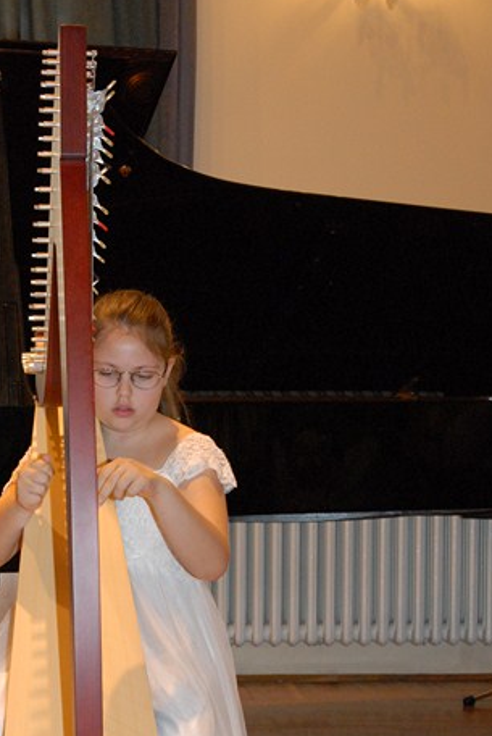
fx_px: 1963
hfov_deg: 14.2
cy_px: 520
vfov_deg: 21.1
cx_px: 90
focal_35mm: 96
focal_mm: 38
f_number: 7.1
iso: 1000
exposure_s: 1/60
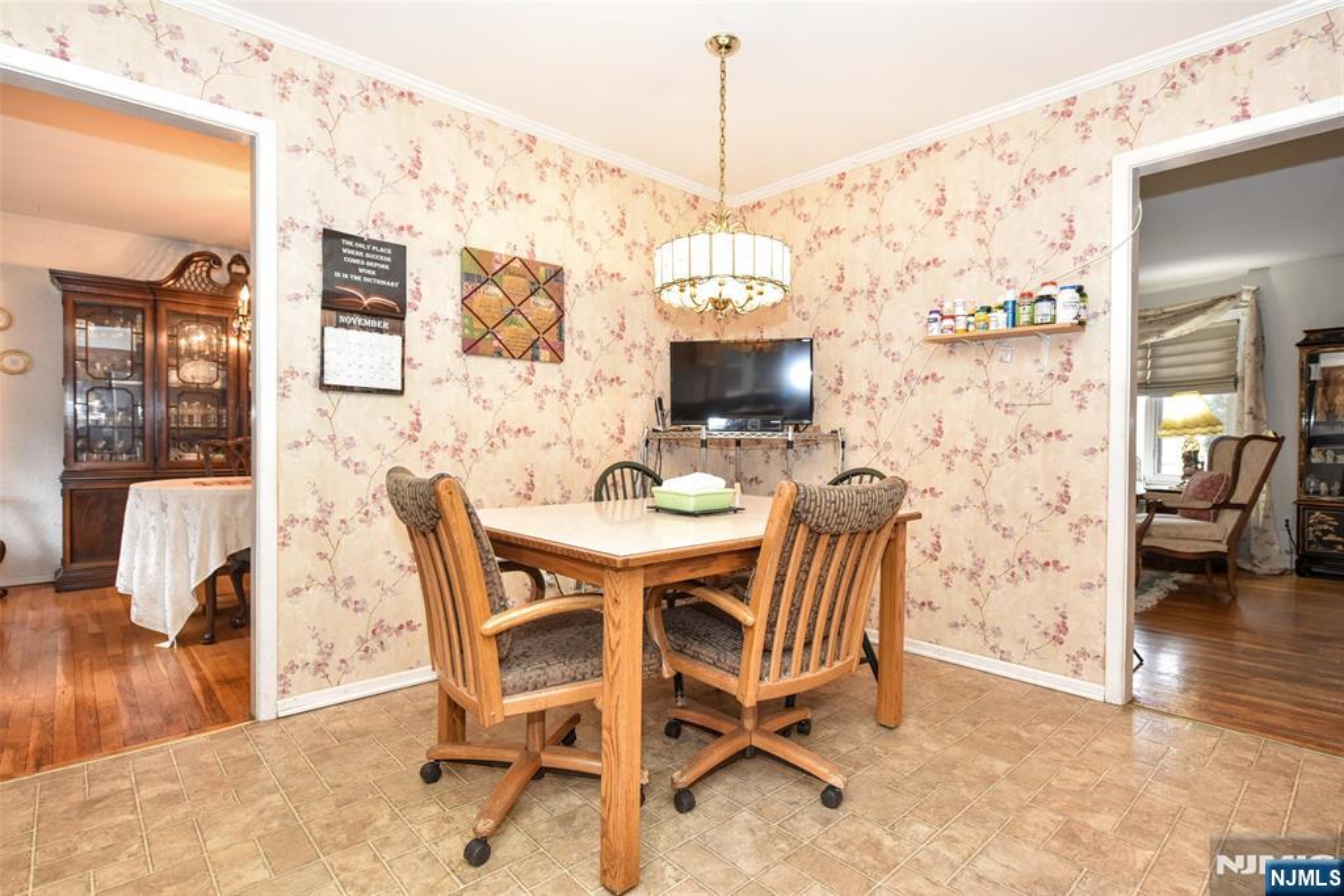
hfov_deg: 90.0
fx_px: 672
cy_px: 448
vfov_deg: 67.4
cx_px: 672
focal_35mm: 18
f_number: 3.5
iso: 800
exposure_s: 1/60
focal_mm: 18
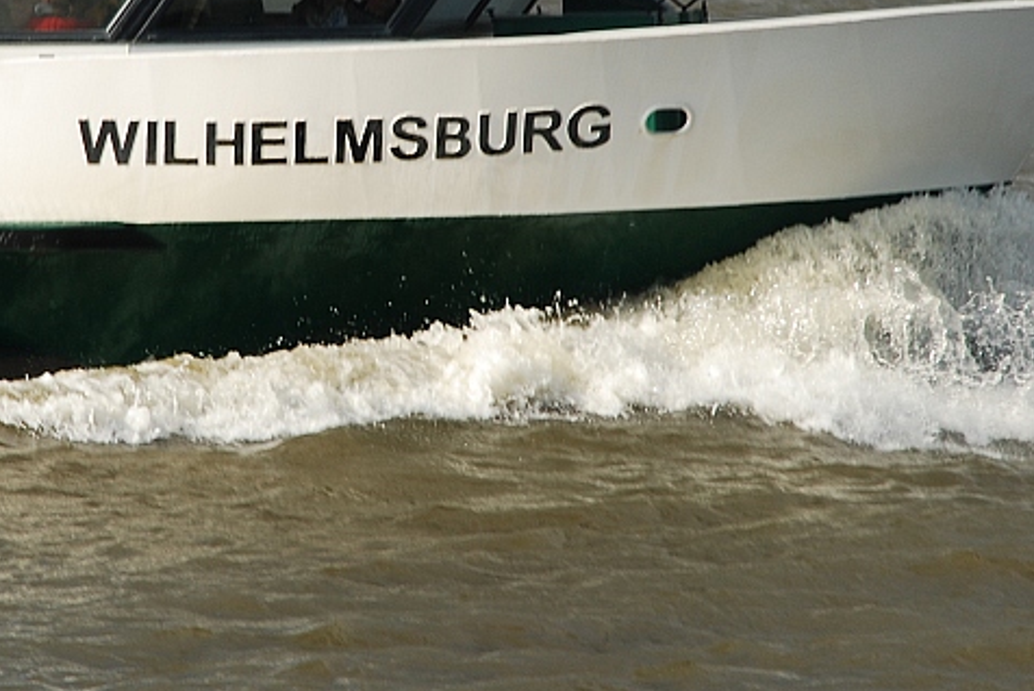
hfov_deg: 4.7
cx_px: 187
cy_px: 49
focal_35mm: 436
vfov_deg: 3.2
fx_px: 12532
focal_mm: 135
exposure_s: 1/250
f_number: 10
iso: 160
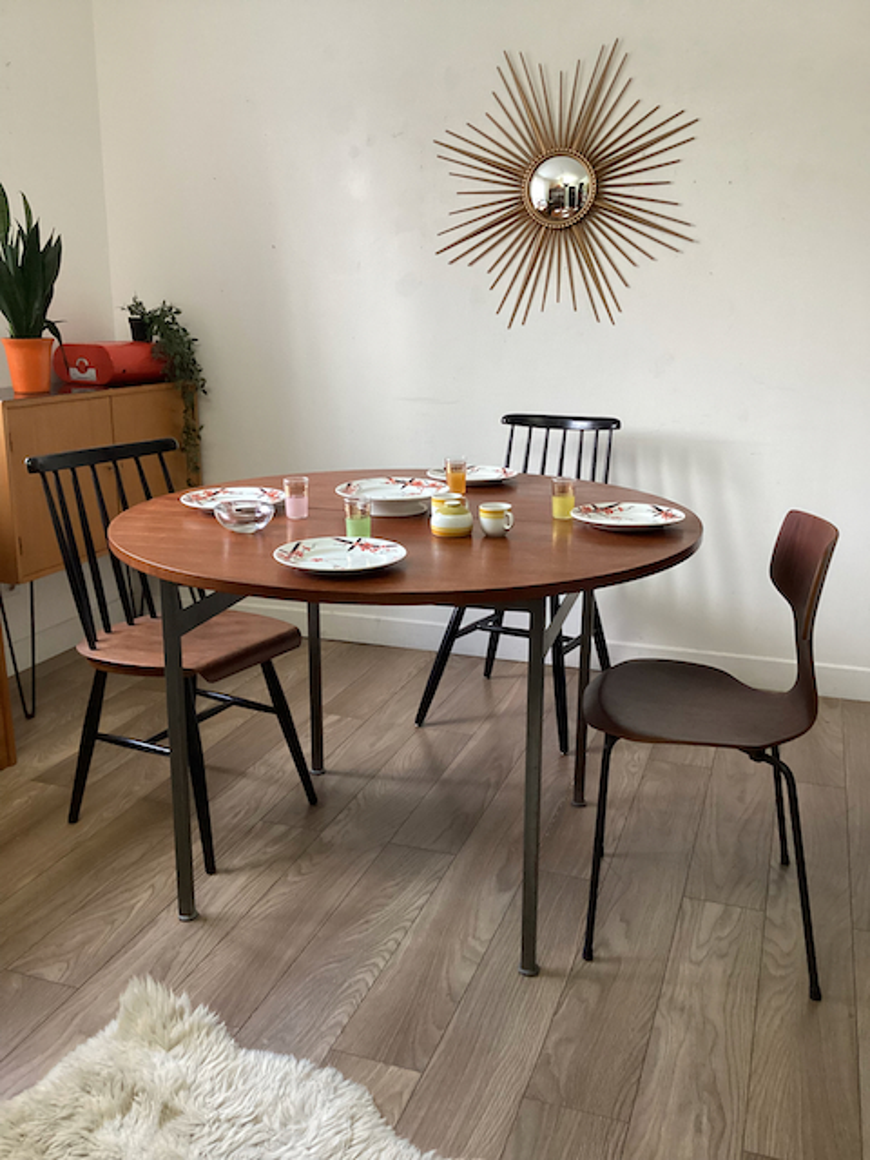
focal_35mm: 31
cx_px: 435
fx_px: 1039
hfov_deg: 45.4
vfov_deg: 58.4
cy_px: 580
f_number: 2.4
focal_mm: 3.3
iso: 250
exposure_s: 1/50
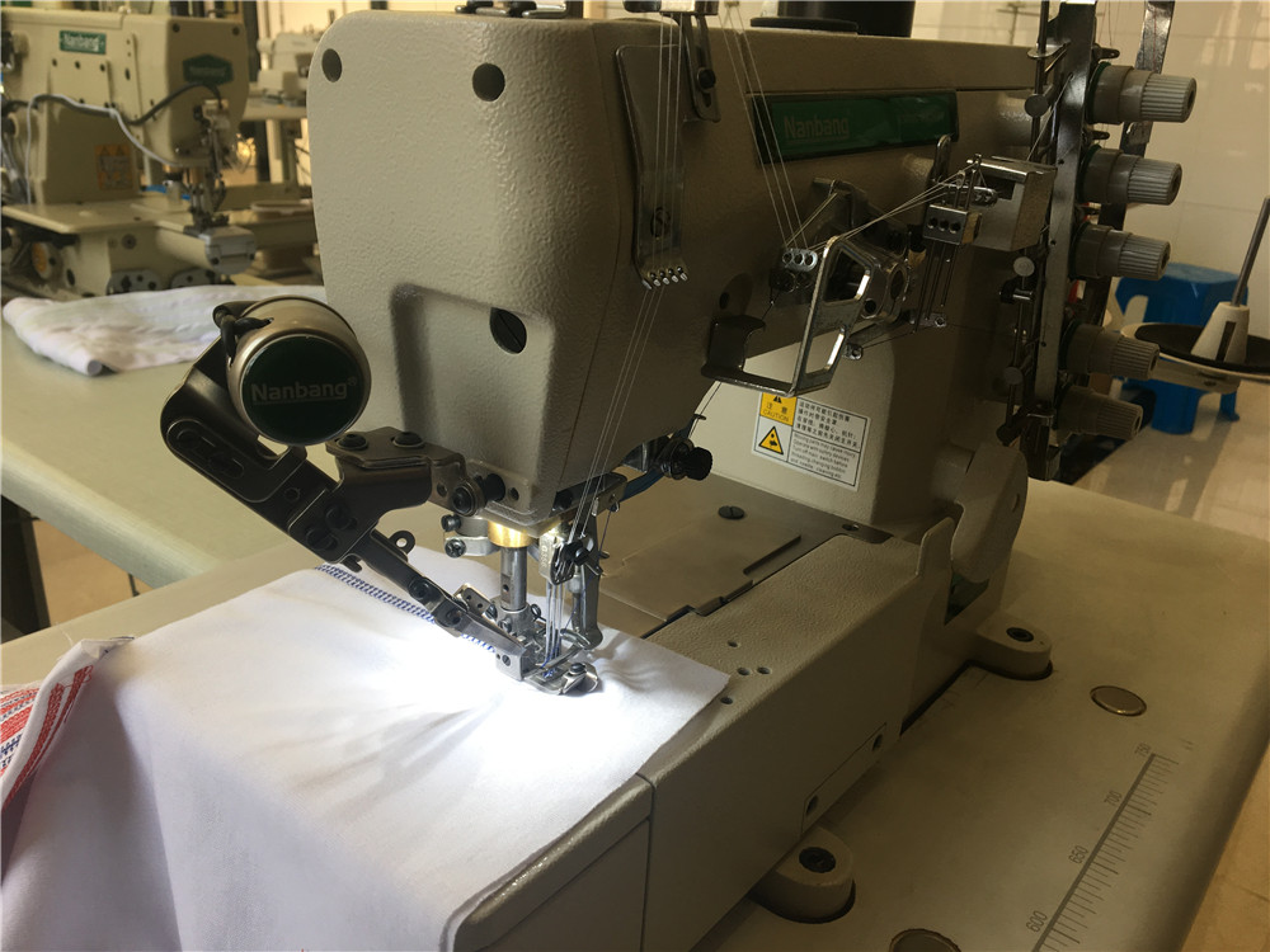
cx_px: 635
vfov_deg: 48.2
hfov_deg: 61.7
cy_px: 476
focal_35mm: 29
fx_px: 1064
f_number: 2.2
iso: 32
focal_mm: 4.15
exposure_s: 1/50
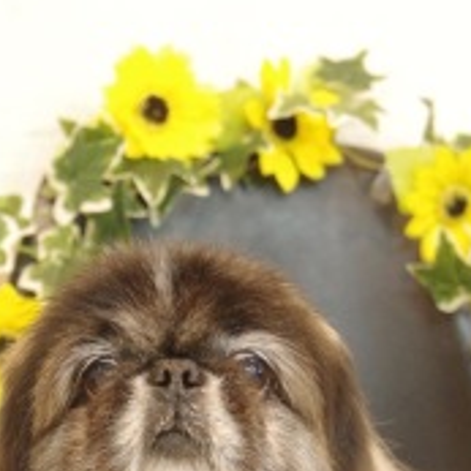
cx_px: 188
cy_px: 523
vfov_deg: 13.6
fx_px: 1940
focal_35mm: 126
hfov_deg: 13.8
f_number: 4
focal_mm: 43
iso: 3200
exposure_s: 1/60
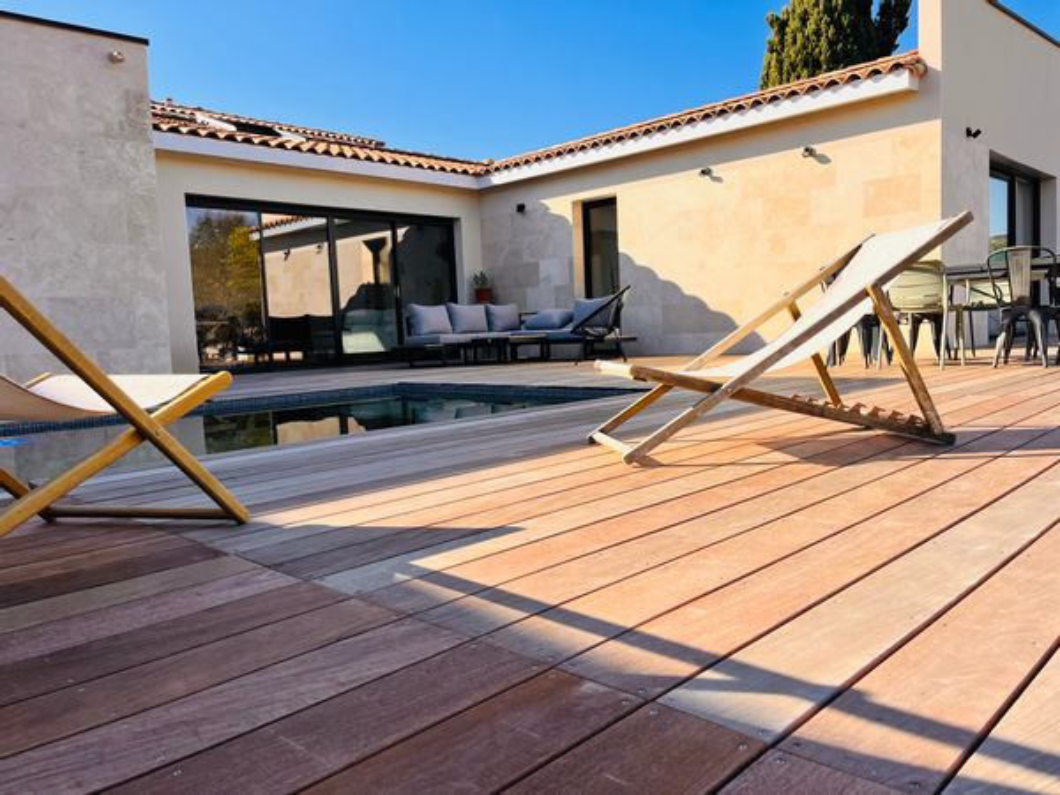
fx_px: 796
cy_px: 398
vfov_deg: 53.1
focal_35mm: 26
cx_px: 530
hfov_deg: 67.3
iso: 50
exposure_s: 1/1992
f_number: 1.6
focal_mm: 5.1
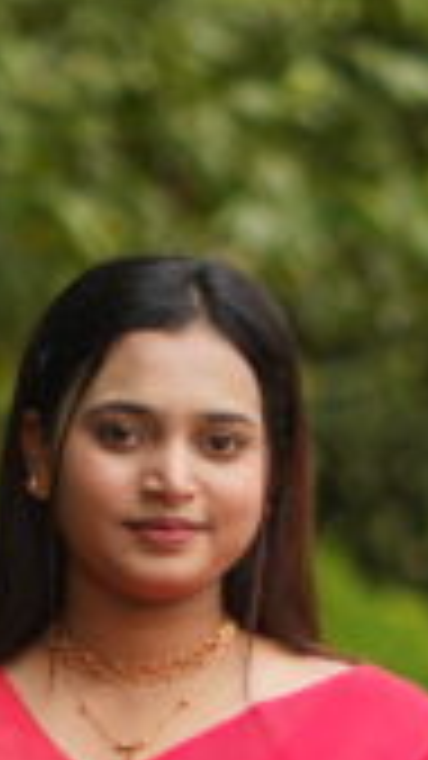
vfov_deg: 4.2
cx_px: 153
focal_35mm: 509
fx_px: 10275
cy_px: 1288
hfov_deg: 2.4
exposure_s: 1/1250
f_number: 1.8
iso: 100
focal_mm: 85
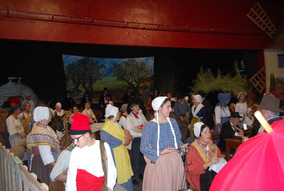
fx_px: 213
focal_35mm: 27
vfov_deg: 48.1
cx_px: 142
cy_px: 96
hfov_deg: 67.3
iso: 200
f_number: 3.5
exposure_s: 1/60
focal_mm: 18
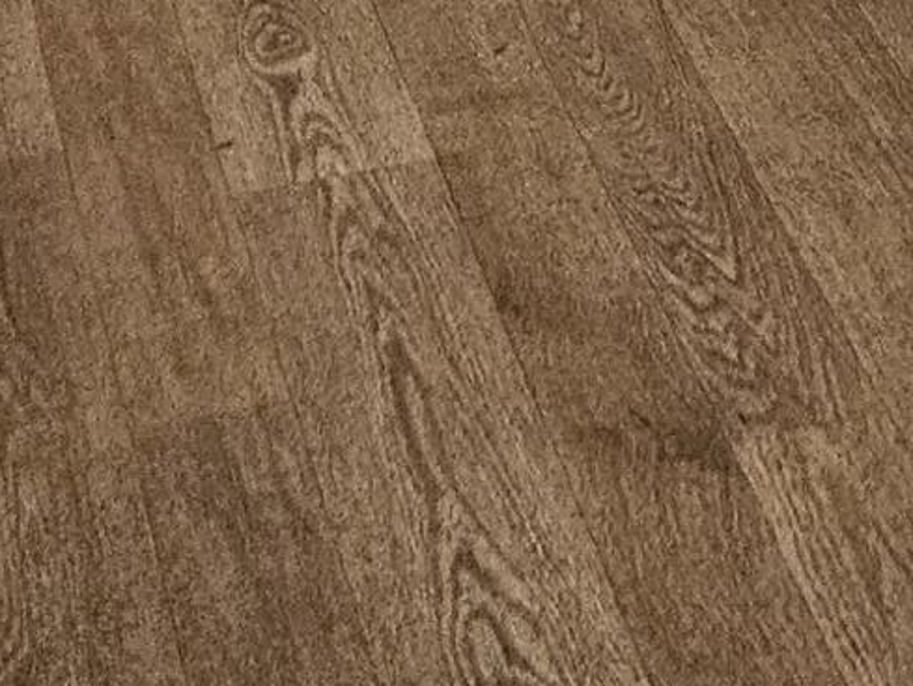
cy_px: -1140
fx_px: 3720
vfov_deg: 9.1
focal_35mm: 141
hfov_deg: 13.8
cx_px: 939
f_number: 1.8
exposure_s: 1/120
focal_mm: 5.4
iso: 1000
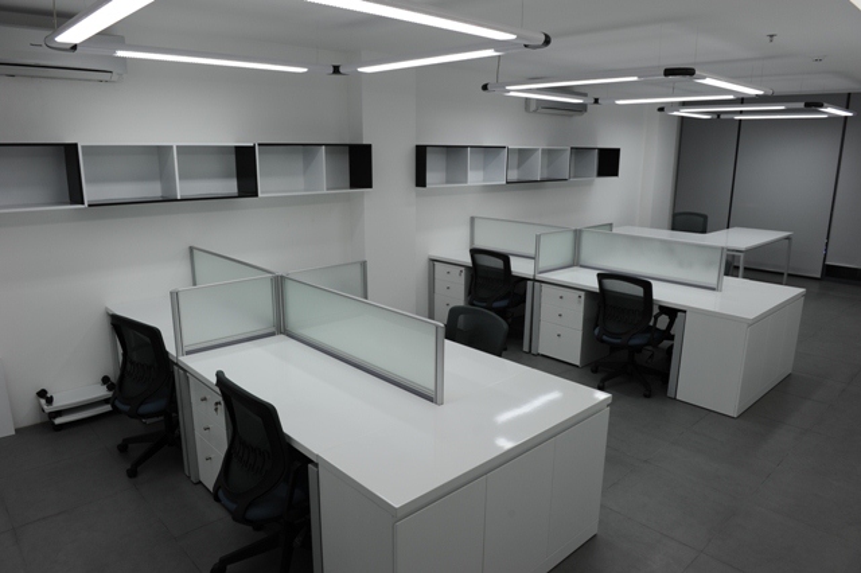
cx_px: 430
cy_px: 286
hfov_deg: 73.8
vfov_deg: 53.1
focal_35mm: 24
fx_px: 574
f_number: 8
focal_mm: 24
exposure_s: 1/25
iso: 200
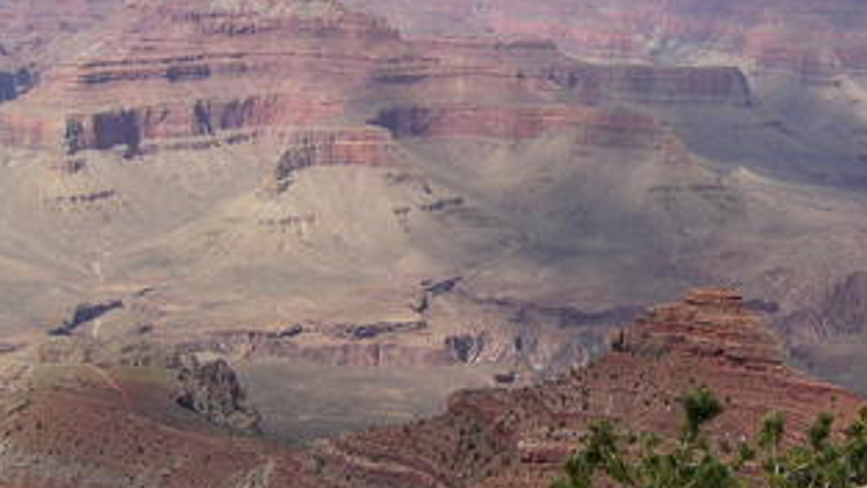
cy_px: 189
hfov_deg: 26.9
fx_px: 1793
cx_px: 609
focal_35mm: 78
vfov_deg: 15.5
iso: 50
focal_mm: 5.8
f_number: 8
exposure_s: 1/160
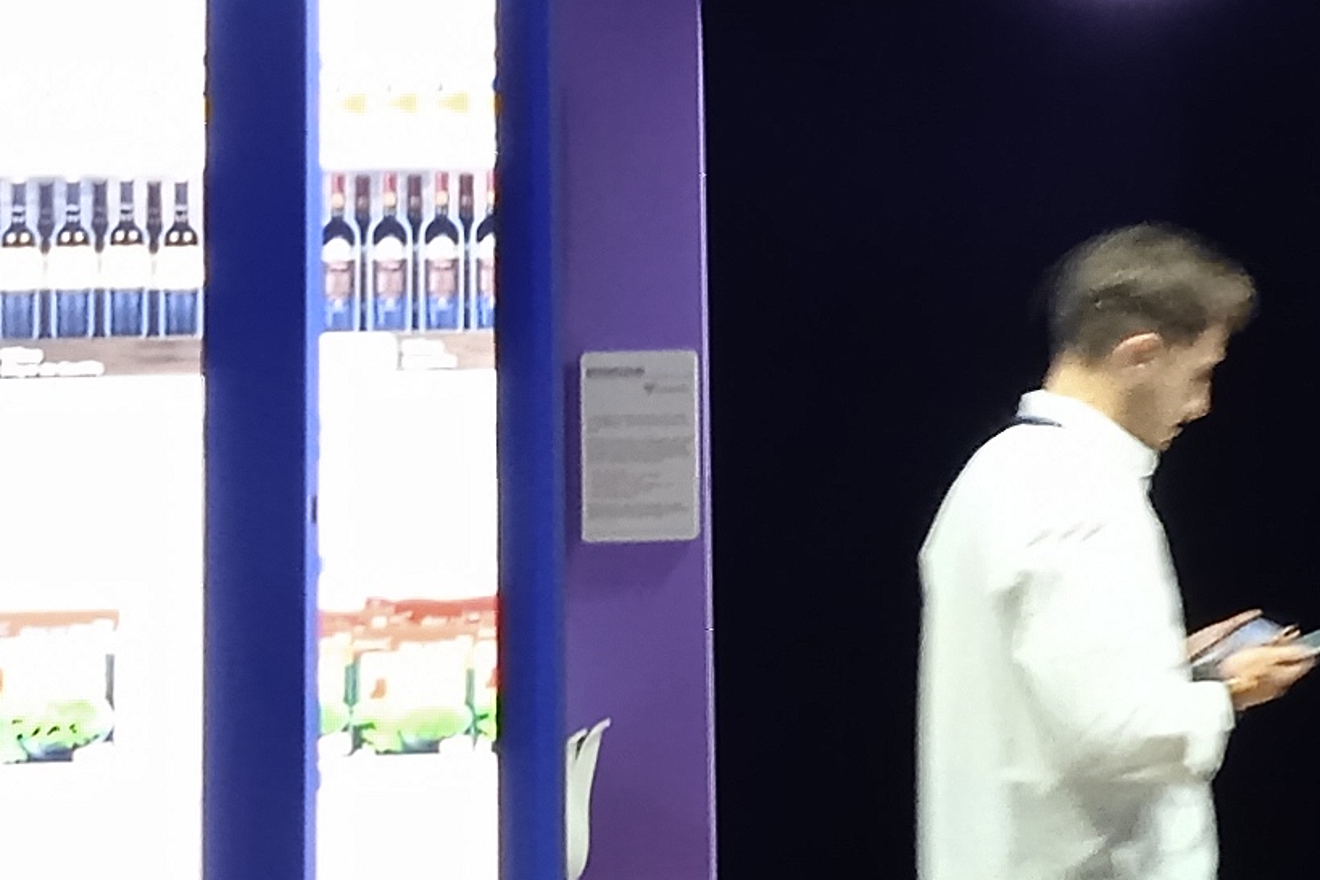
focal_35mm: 148
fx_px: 5426
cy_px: -77
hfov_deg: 13.8
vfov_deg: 9.2
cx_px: 1077
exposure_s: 1/25
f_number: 2.2
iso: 438
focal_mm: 3.43
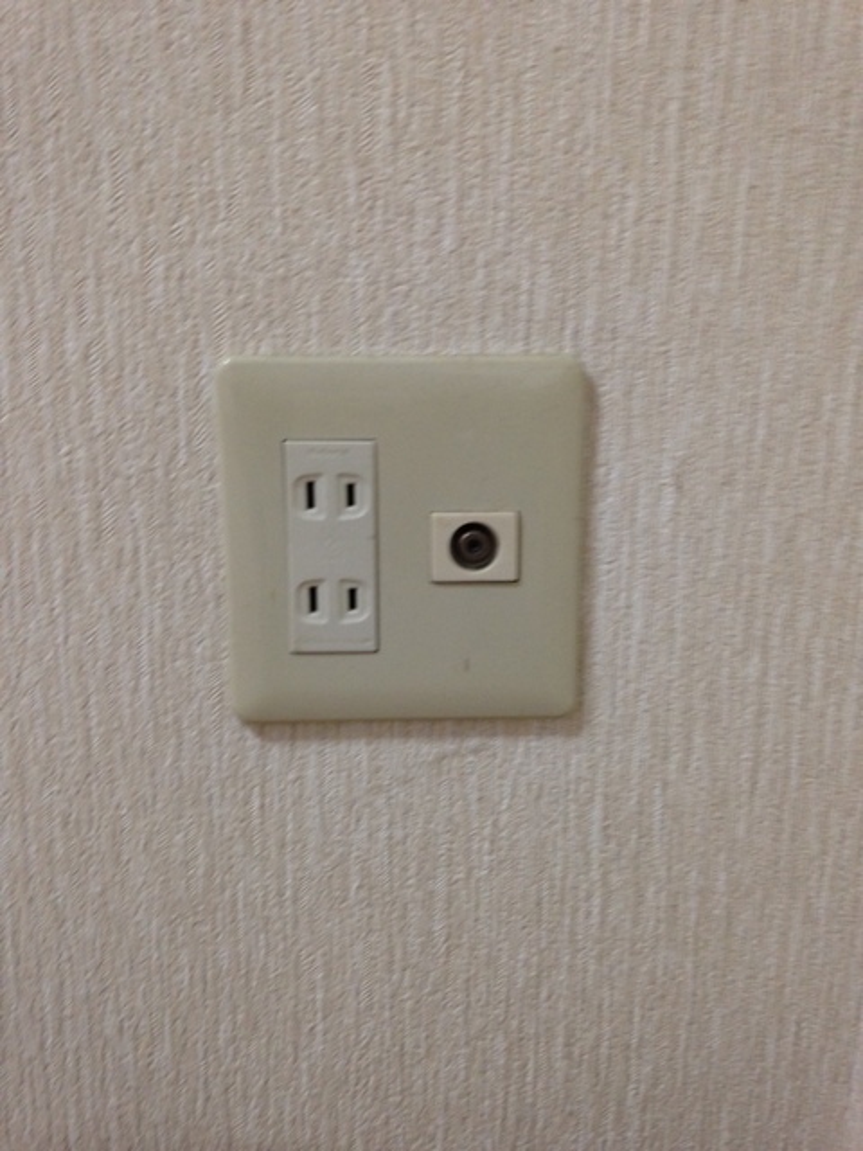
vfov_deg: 55.4
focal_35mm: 33
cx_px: 432
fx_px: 1097
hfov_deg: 42.9
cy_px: 576
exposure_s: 1/20
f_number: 2.4
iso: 100
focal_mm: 4.12
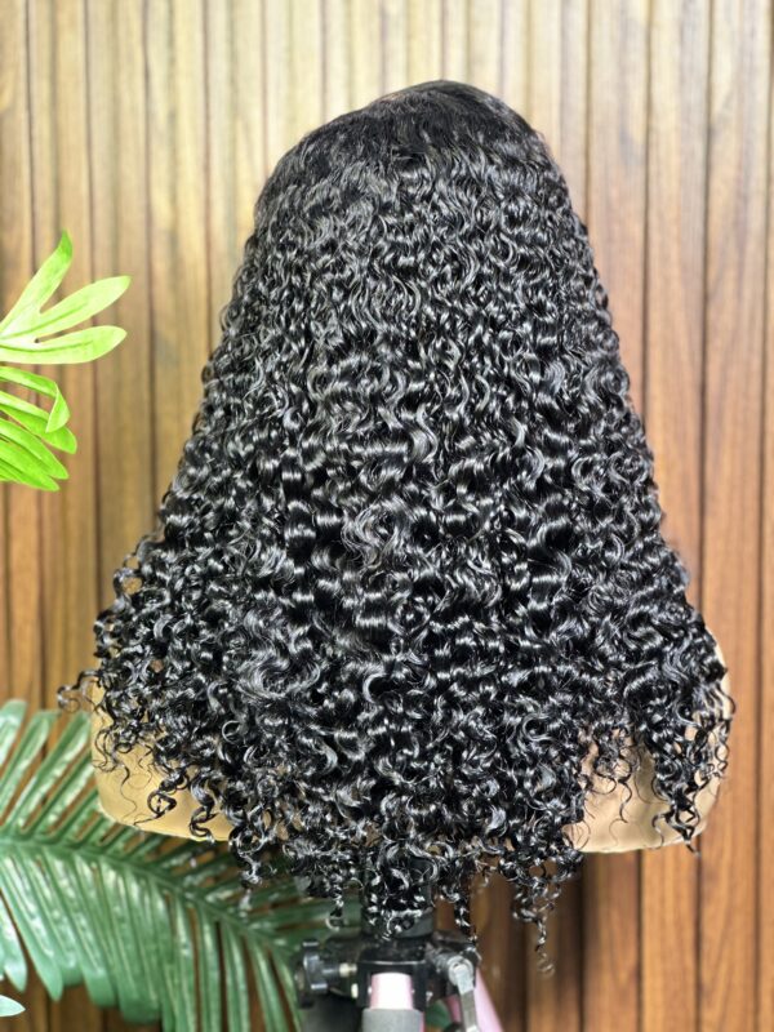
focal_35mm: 77
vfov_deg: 25.3
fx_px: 2296
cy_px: 516
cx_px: 387
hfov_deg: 19.1
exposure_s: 1/30
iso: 320
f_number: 2.8
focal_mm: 9
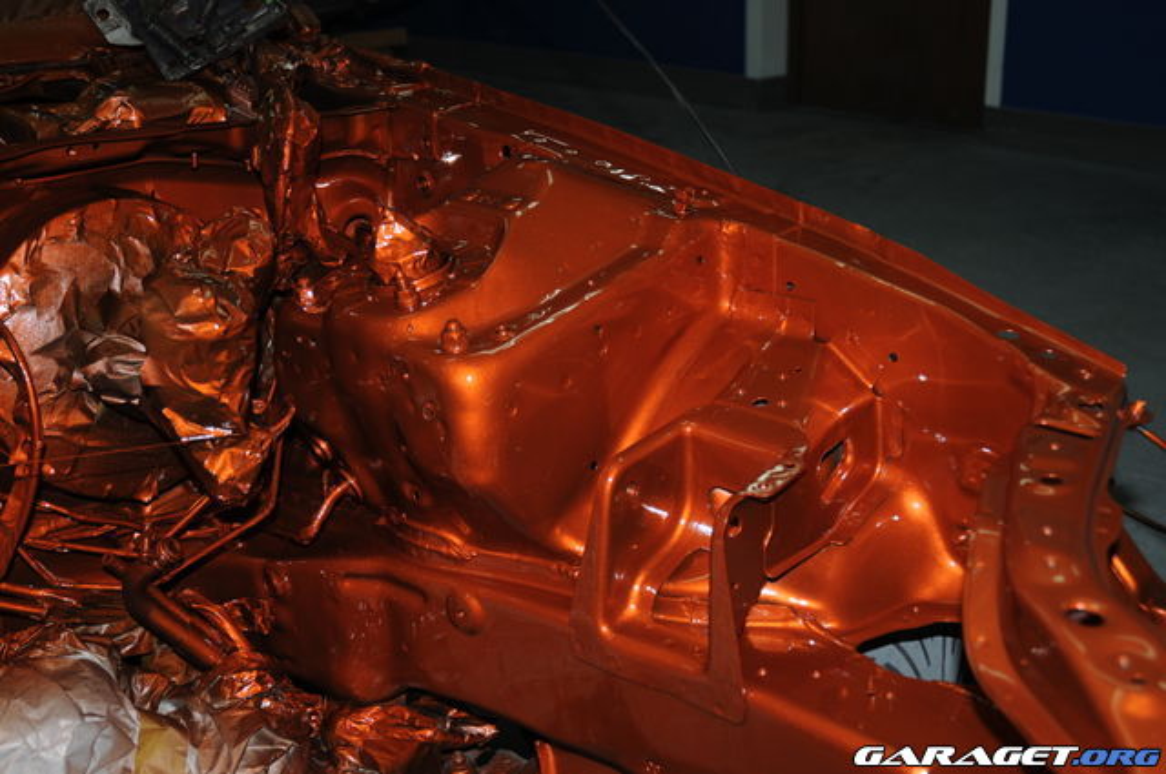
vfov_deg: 28.9
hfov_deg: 42.4
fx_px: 1504
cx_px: 583
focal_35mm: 46
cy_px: 387
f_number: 4
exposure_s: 1/60
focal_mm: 31
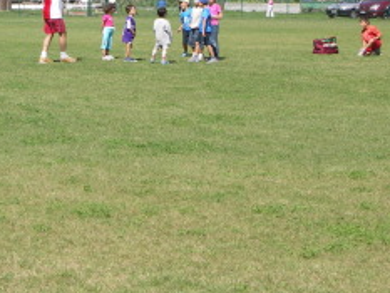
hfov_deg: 14.5
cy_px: 25
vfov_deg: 11.0
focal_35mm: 134
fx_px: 1510
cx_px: 18
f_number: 5
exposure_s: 1/200
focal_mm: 15.8
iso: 50
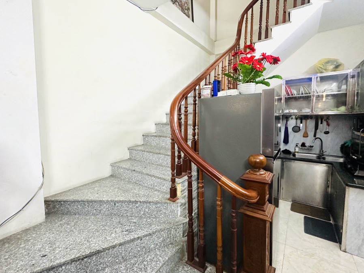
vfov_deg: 78.0
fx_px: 168
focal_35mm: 16
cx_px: 182
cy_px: 130
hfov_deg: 94.5
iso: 320
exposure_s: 1/50
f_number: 2.2
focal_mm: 2.22
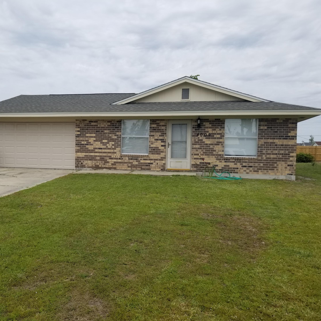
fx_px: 325
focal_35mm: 31
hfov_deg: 51.7
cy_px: 162
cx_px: 112
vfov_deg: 52.5
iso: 50
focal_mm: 4.3
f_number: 1.7
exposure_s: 1/2896
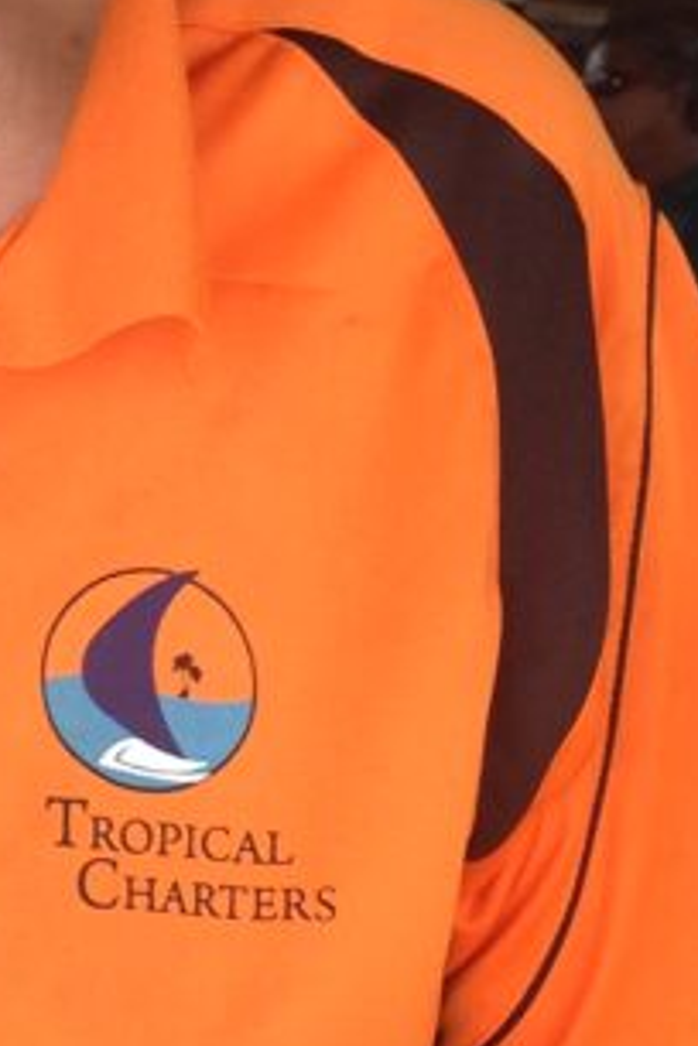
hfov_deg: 9.7
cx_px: -209
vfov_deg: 14.8
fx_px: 4042
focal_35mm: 139
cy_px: 461
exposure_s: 1/176
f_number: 2.4
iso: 50
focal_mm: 4.12
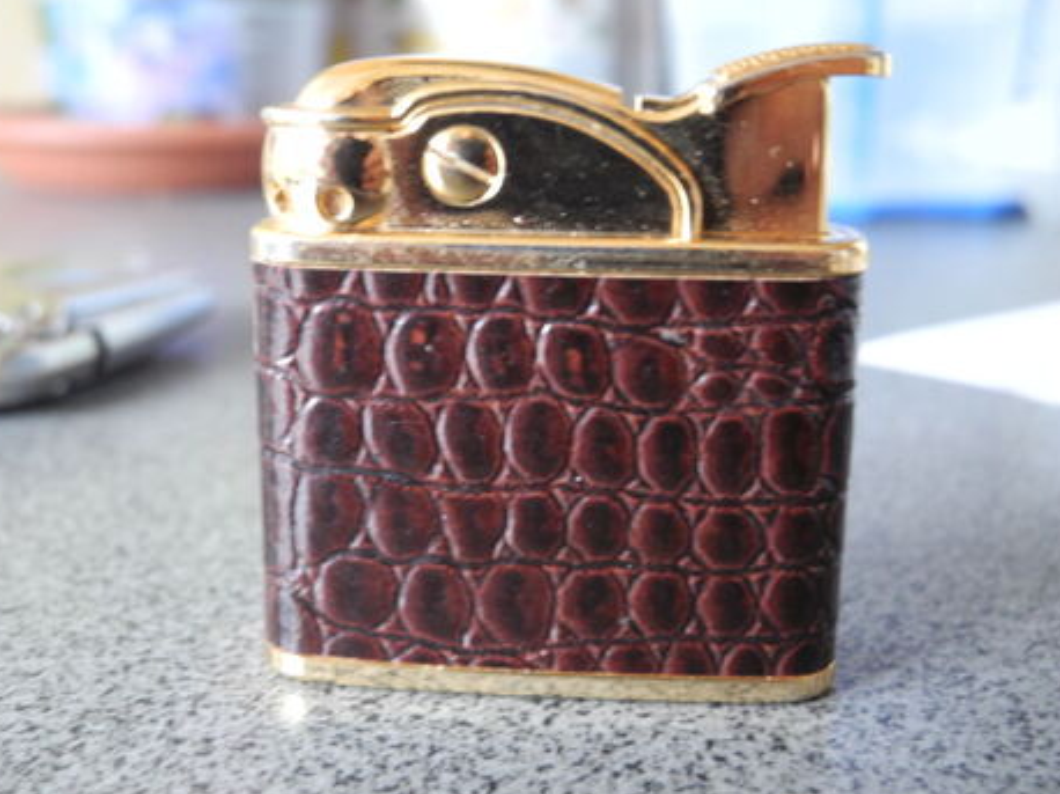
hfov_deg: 43.9
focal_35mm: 43
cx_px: 521
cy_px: 389
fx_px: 1316
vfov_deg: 33.6
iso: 400
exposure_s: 1/1.1
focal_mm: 8.8
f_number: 3.2
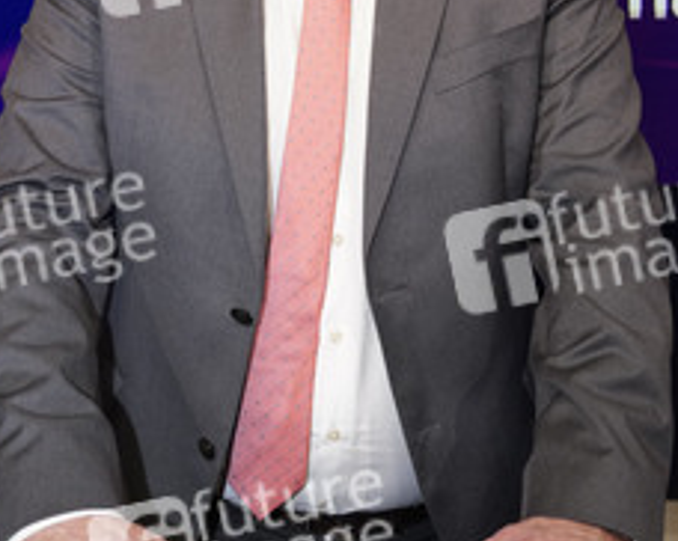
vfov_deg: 24.5
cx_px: 327
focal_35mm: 61
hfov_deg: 31.0
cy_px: 95
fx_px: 1223
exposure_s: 1/125
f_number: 5.6
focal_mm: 37
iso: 2000
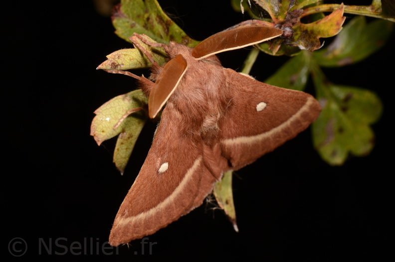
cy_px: 131
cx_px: 198
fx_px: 1396
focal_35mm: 128
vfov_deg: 10.7
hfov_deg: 16.1
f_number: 22
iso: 100
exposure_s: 1/60
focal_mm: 85
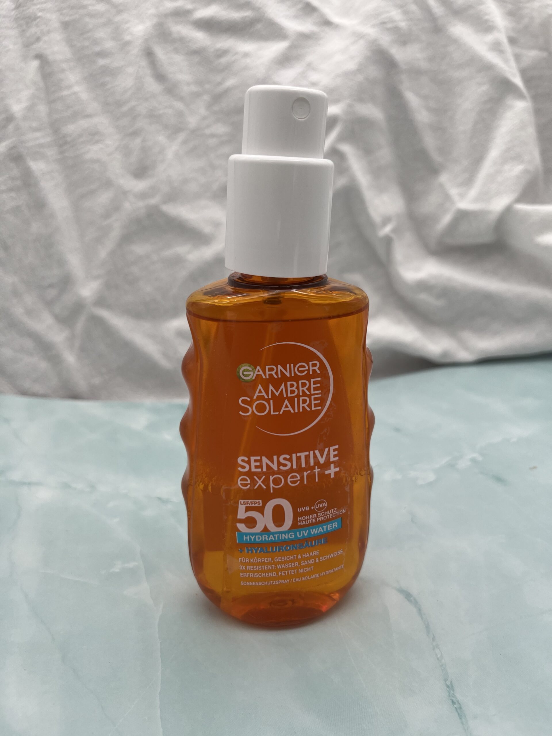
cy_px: 368
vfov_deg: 67.3
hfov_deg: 53.1
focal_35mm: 26
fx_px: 553
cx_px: 276
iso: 50
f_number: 1.6
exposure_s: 1/504
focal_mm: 5.1
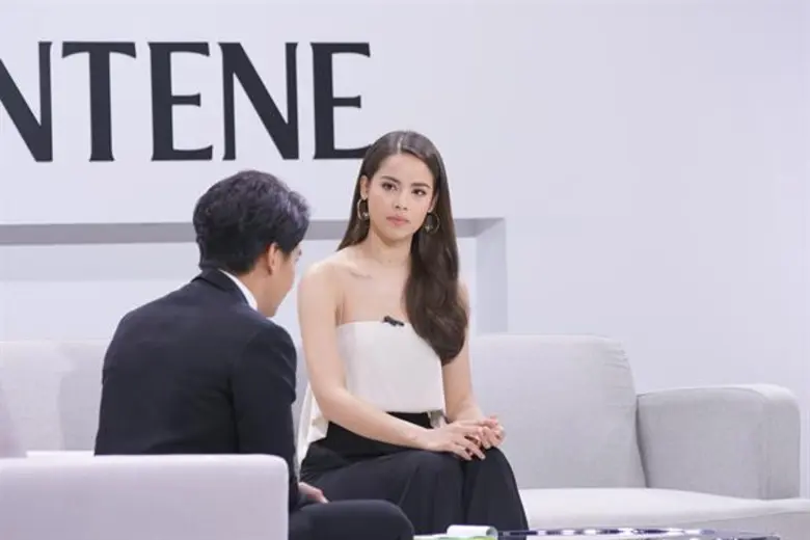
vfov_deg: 4.6
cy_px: 270
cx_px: 405
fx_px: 6749
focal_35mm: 300
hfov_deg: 6.9
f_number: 4.5
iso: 500
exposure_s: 1/100
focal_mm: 200
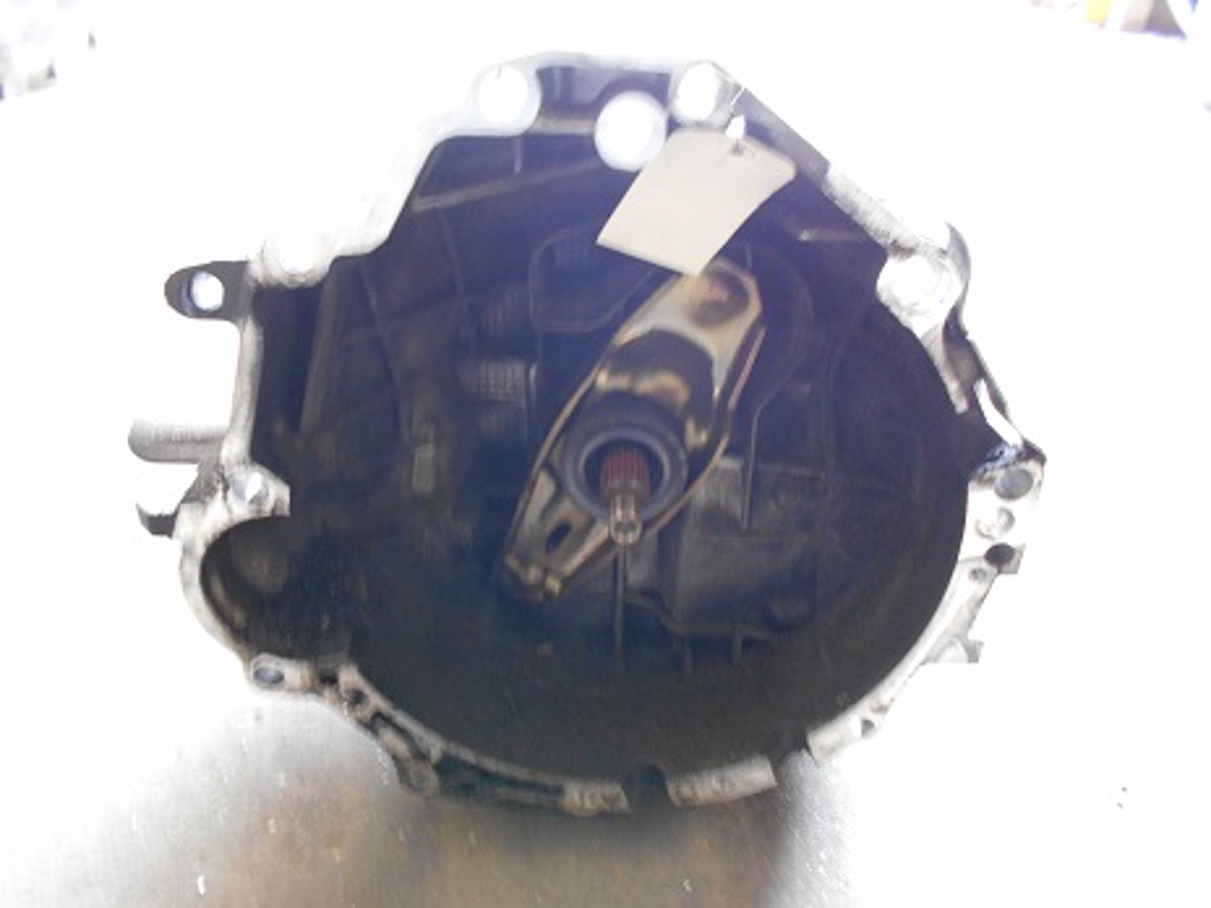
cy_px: 454
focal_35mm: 26
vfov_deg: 53.1
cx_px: 606
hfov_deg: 67.3
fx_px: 910
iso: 400
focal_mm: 4.6
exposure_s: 1/8
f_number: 3.2
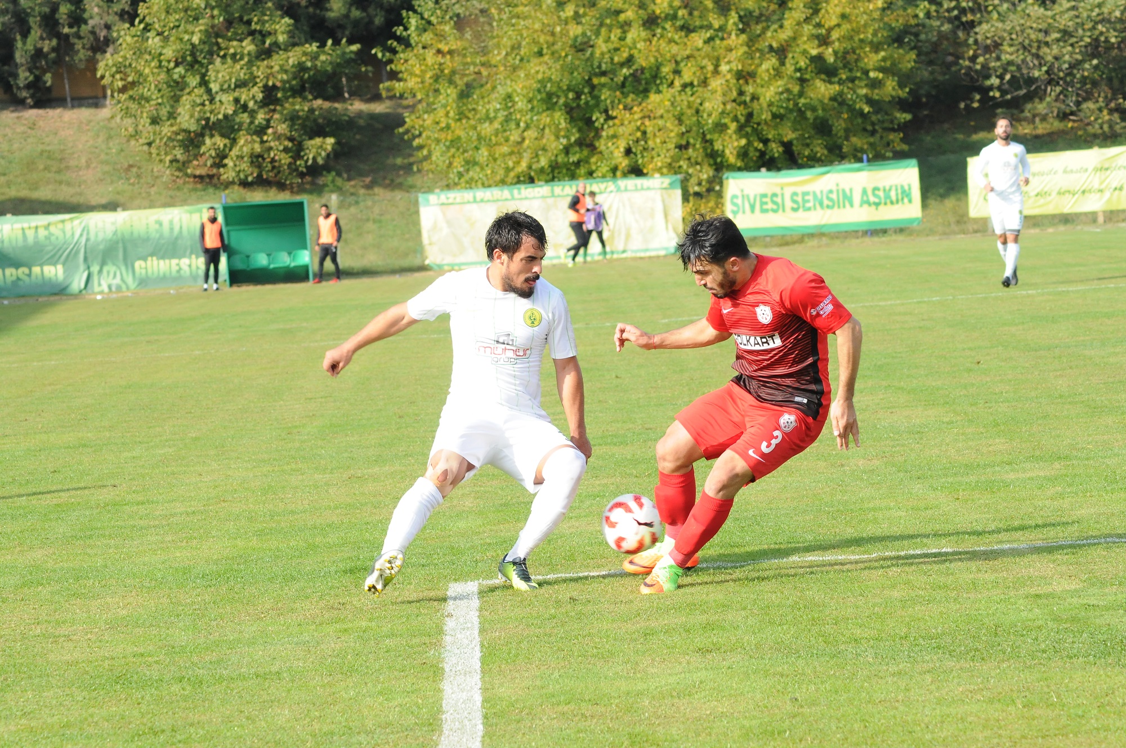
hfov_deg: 13.1
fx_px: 4920
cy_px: 374
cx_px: 563
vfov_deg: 8.7
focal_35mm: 158
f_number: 7.1
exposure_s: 1/640
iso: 800
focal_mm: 105
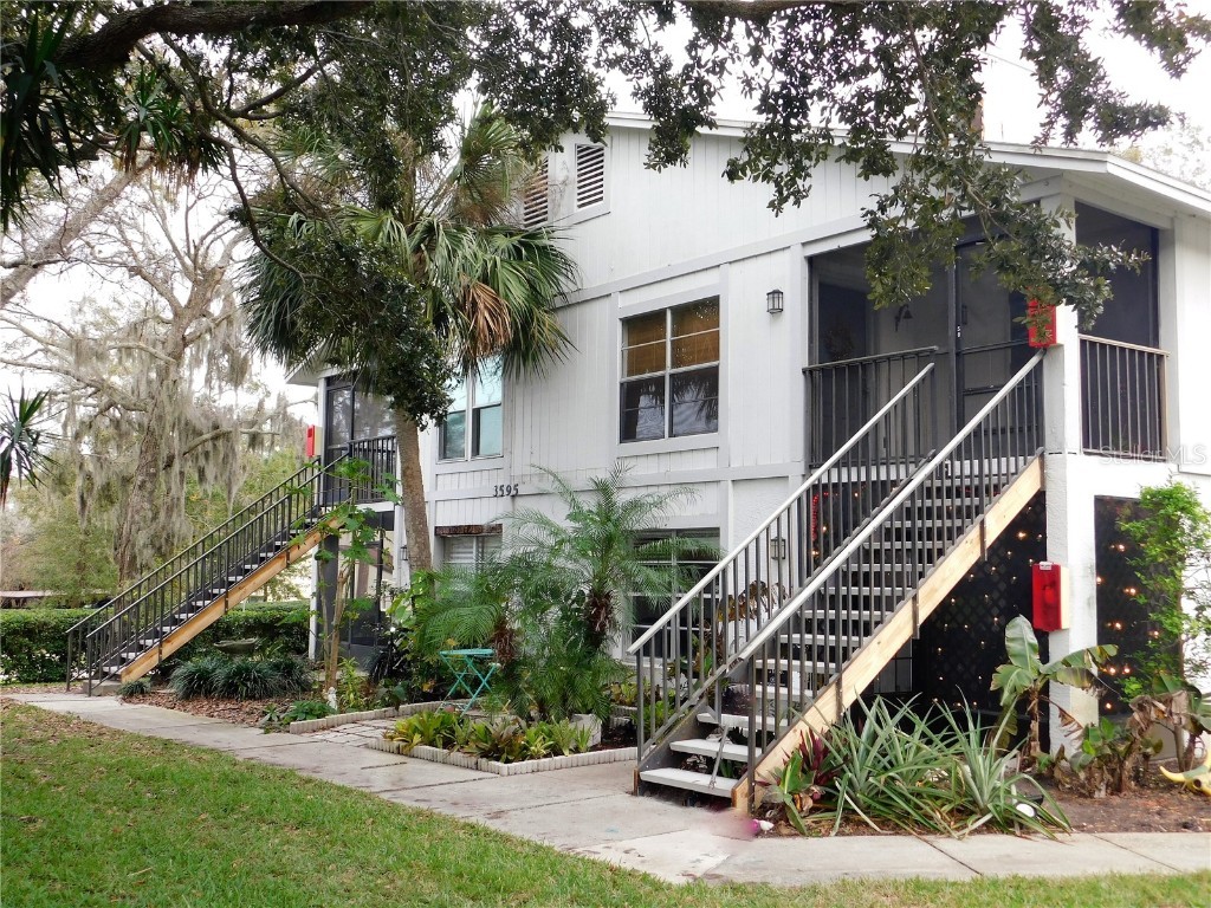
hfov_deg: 51.4
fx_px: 1259
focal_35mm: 36
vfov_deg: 39.7
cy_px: 454
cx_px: 606
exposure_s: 1/30
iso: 140
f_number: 3.5
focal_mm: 6.3
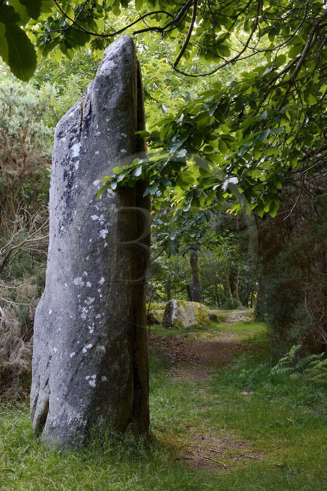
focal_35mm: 52
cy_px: 246
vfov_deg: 38.2
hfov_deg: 26.0
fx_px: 709
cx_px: 164
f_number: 7.1
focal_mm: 52
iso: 800
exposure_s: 1/60
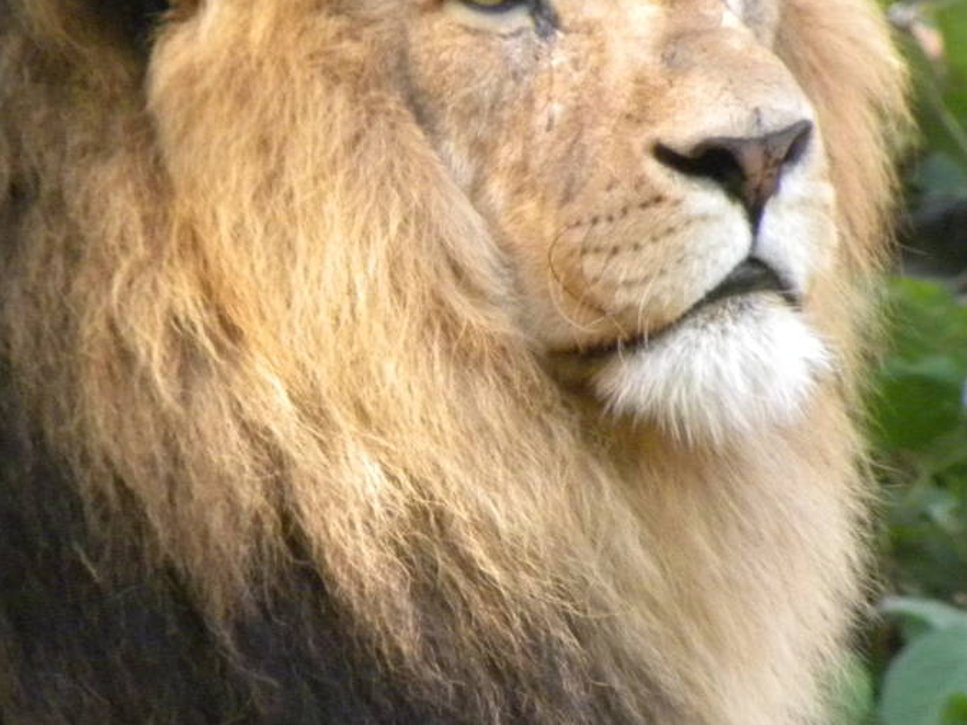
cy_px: 385
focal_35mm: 1477
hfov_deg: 1.3
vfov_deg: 1.0
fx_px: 41260
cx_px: 569
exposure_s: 1/96
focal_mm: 110.4
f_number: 5
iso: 400
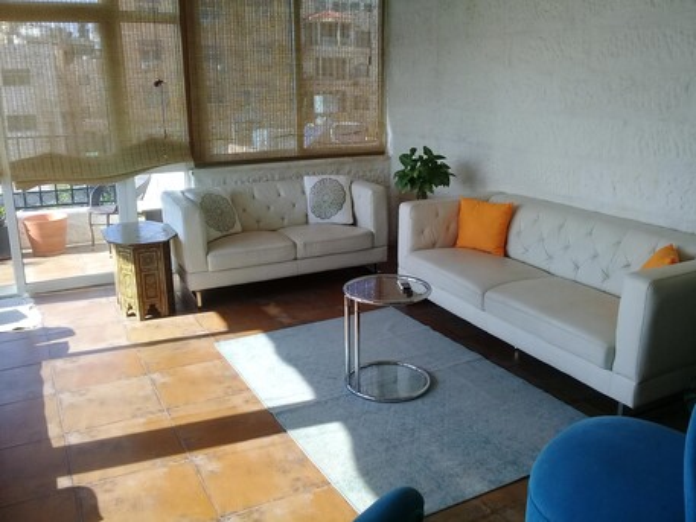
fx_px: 623
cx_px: 348
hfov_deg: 58.3
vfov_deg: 45.5
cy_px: 261
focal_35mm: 31
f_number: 2.2
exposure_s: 1/302
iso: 50
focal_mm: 3.3
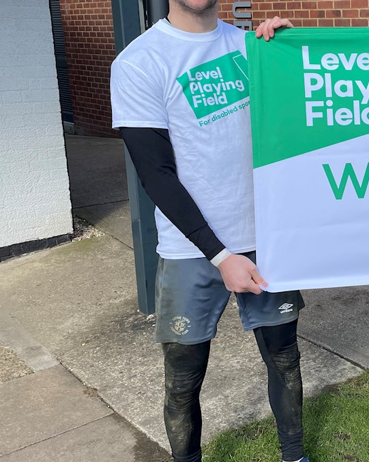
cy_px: 201
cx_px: 431
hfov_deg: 26.7
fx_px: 697
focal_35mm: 51
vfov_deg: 36.6
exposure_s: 1/2304
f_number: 1.6
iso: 32
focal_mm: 4.2
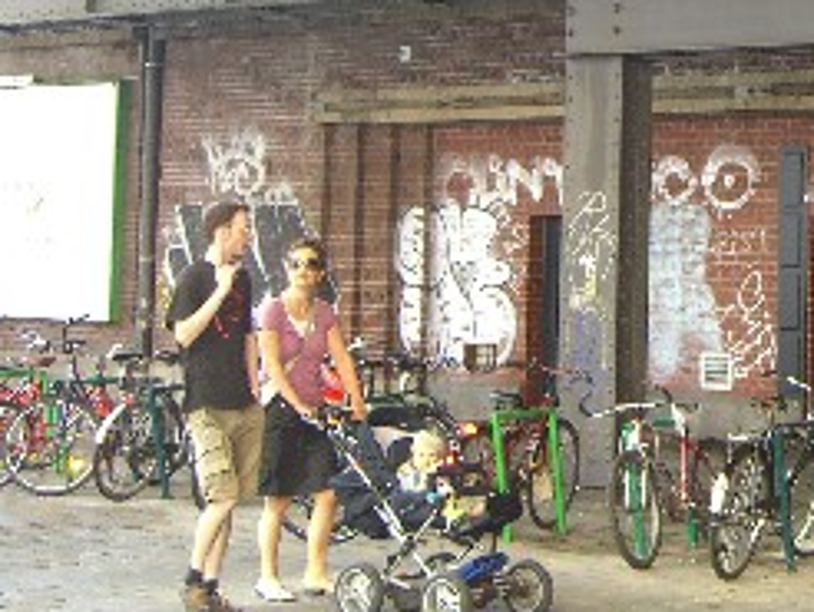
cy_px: -25
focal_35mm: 90
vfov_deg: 16.1
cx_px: 885
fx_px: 2118
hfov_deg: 20.8
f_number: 2.8
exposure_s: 1/60
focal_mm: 7.9
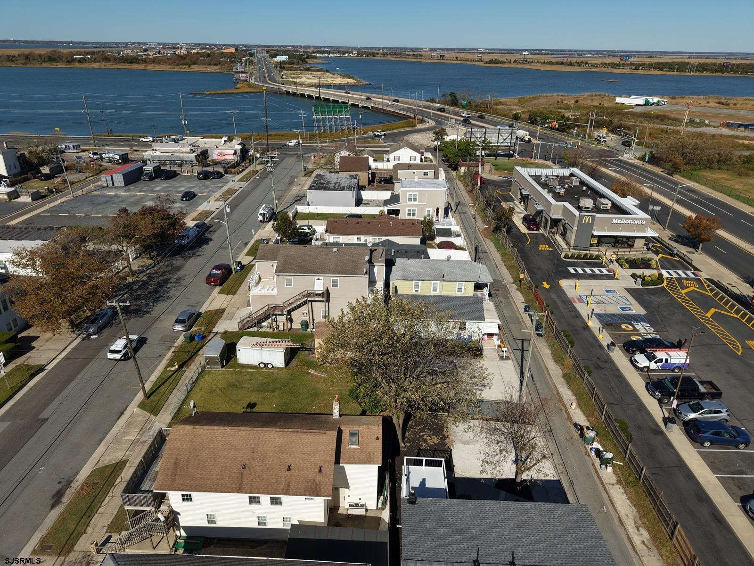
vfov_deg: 56.8
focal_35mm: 24
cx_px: 377
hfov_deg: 71.6
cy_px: 283
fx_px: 523
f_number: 1.8
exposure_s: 1/1000
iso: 140
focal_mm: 8.67
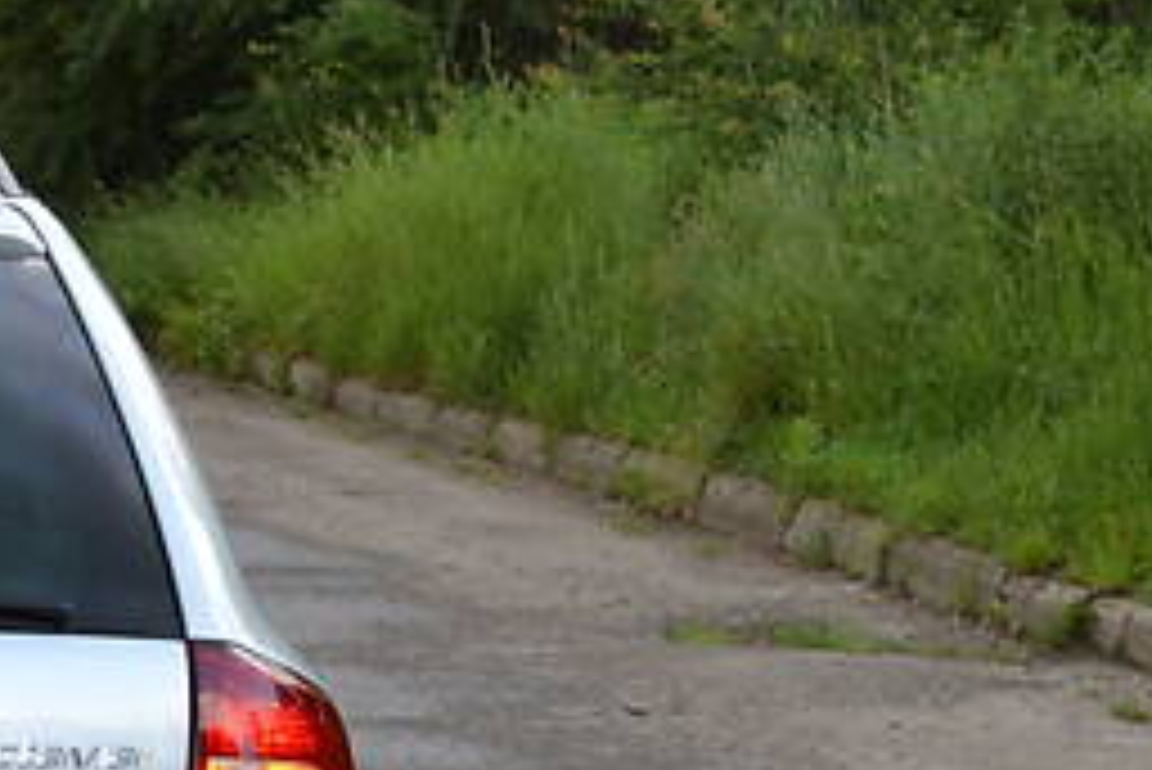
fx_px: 4803
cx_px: -450
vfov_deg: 9.0
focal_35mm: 150
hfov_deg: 13.1
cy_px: 939
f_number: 5.6
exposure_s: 1/125
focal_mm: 32
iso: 250
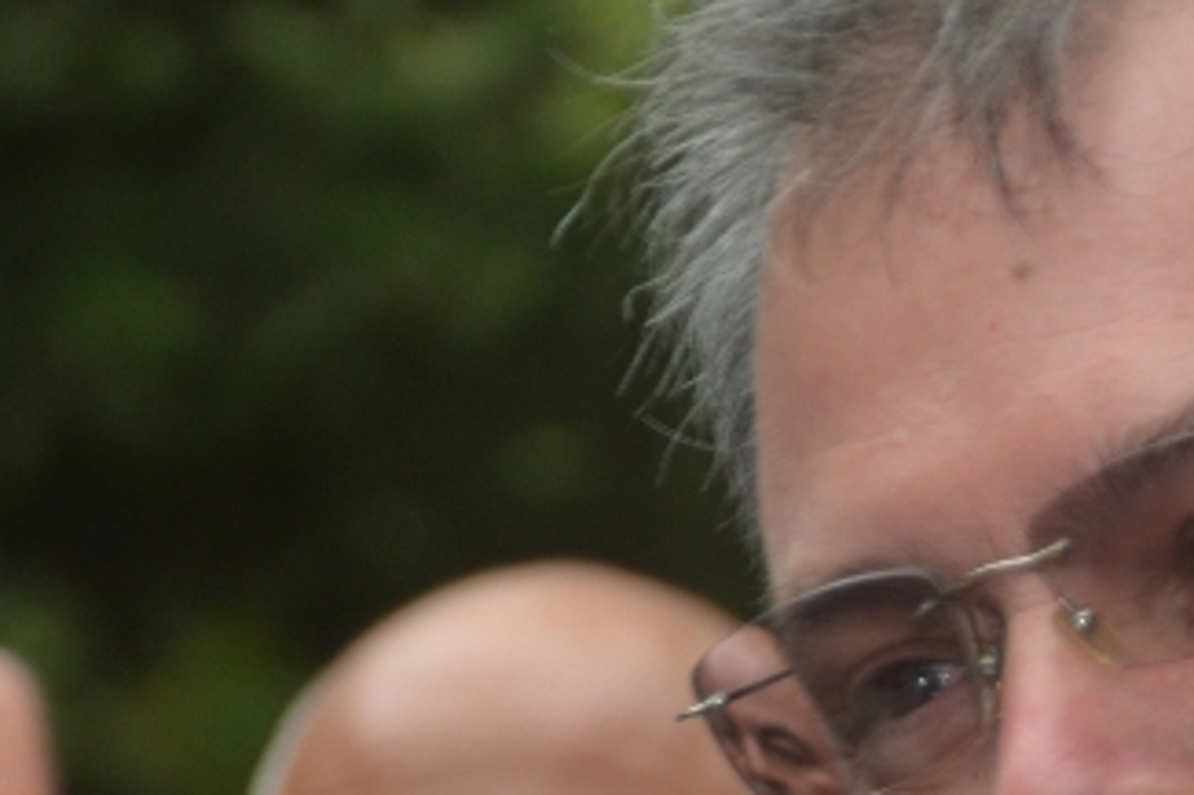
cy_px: 595
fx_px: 11610
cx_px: 1351
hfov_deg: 5.9
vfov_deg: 3.9
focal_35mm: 350
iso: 400
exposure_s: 1/125
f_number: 5.6
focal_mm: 95
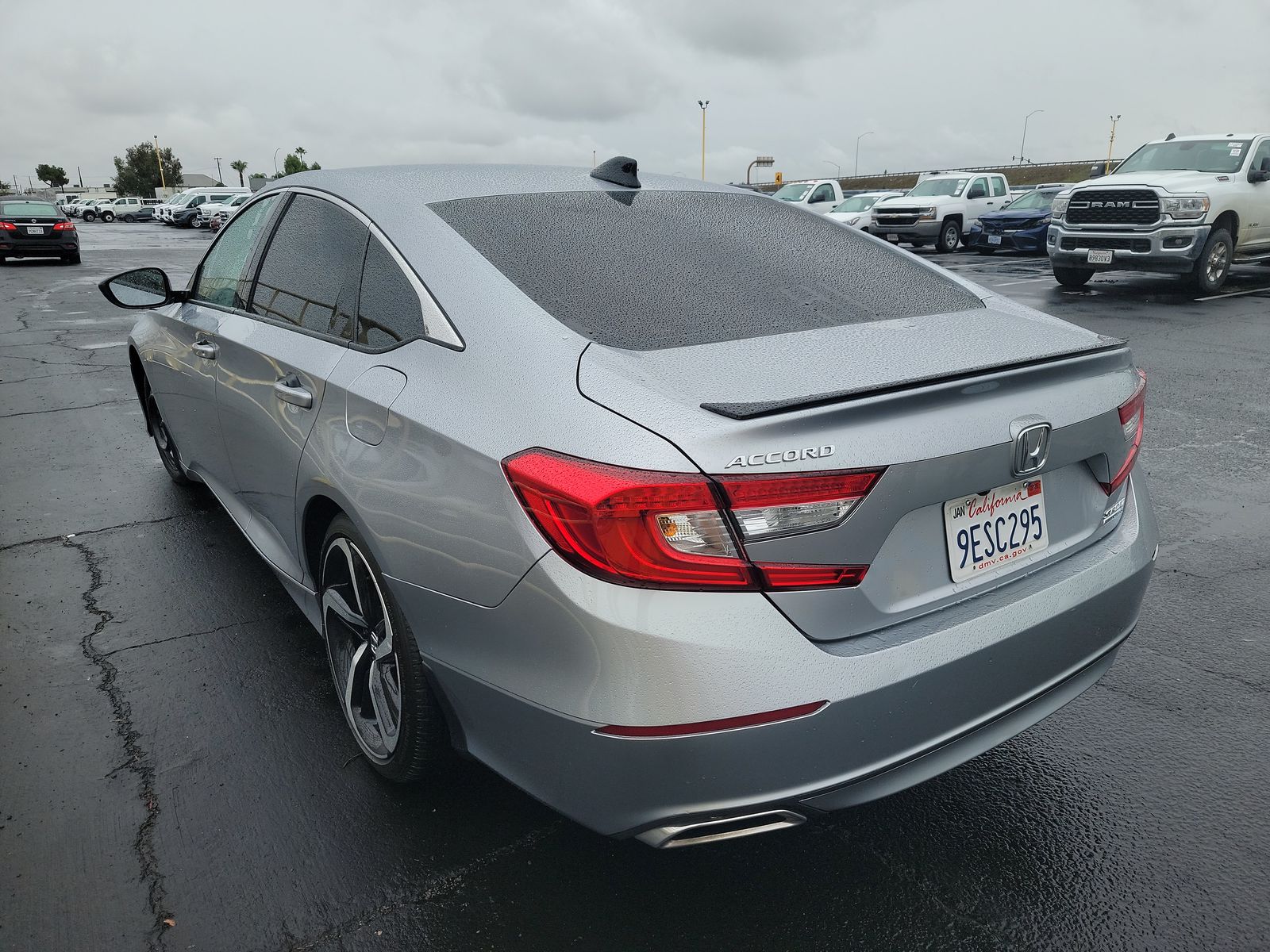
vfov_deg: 56.8
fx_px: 881
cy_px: 476
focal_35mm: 24
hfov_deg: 71.6
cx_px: 635
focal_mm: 6.7
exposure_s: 1/426
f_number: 1.8
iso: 50
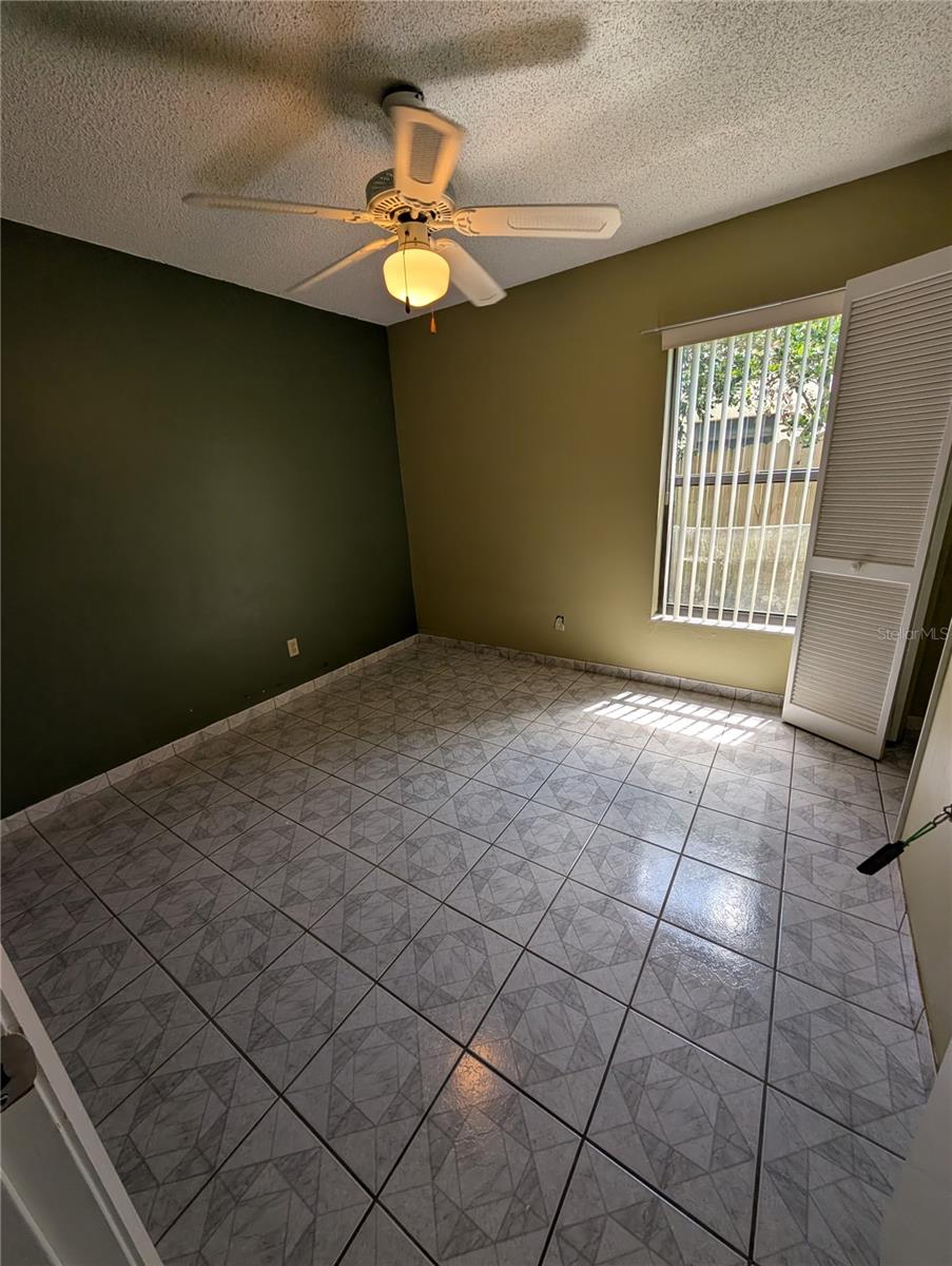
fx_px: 439
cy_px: 633
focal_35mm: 12
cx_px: 476
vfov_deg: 110.5
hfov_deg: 94.6
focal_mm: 2.02
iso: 51
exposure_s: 1/181
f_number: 1.7
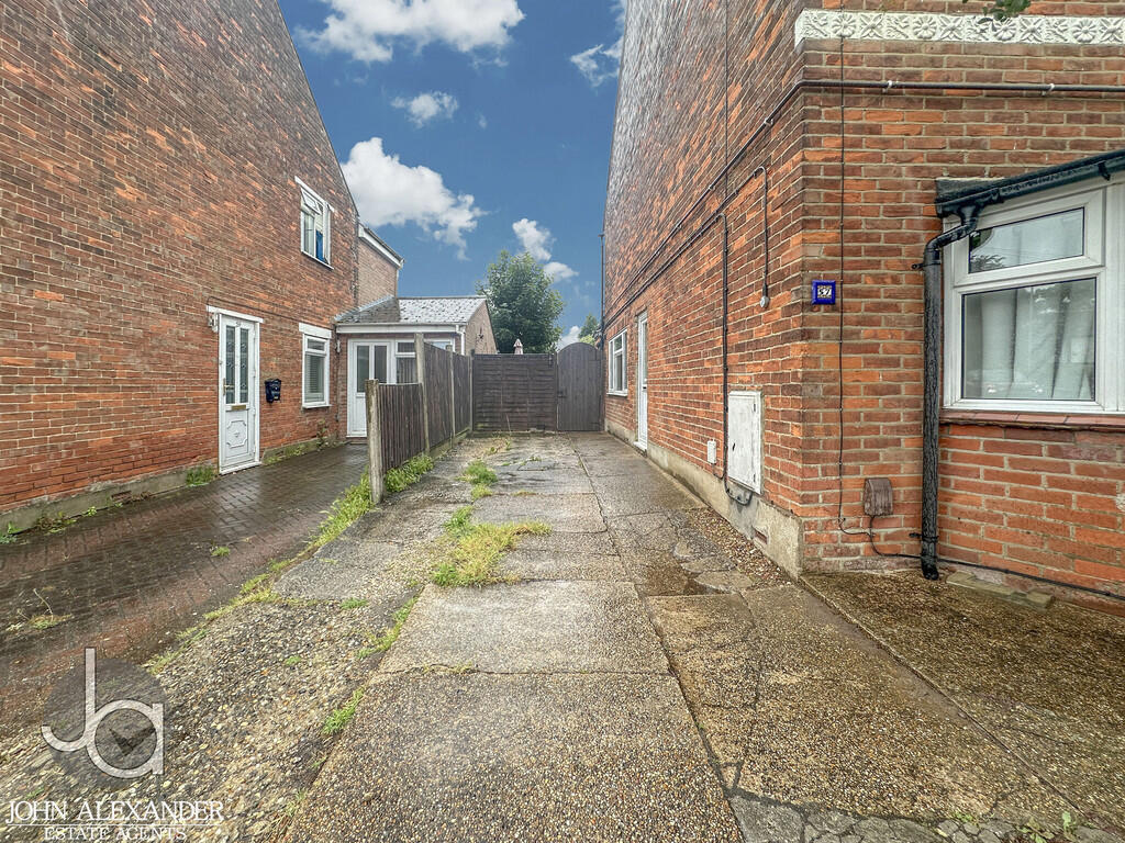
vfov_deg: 85.7
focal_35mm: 14
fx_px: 455
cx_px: 562
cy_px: 422
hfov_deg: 102.1
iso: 40
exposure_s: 1/239
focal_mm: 2.22
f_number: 2.2
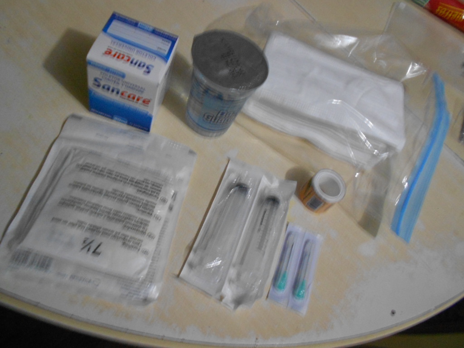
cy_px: 174
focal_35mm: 26
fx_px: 349
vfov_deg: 53.1
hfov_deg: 67.3
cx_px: 232
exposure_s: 1/13
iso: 400
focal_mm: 4.6
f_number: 3.2
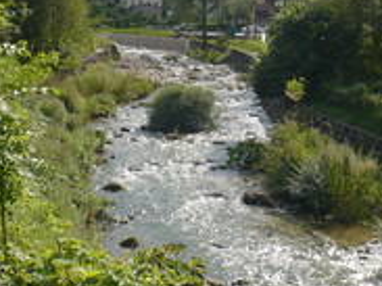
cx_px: 238
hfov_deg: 28.1
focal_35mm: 69
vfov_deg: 20.9
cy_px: 38
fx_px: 761
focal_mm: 5.8
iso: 100
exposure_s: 1/160
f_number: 8
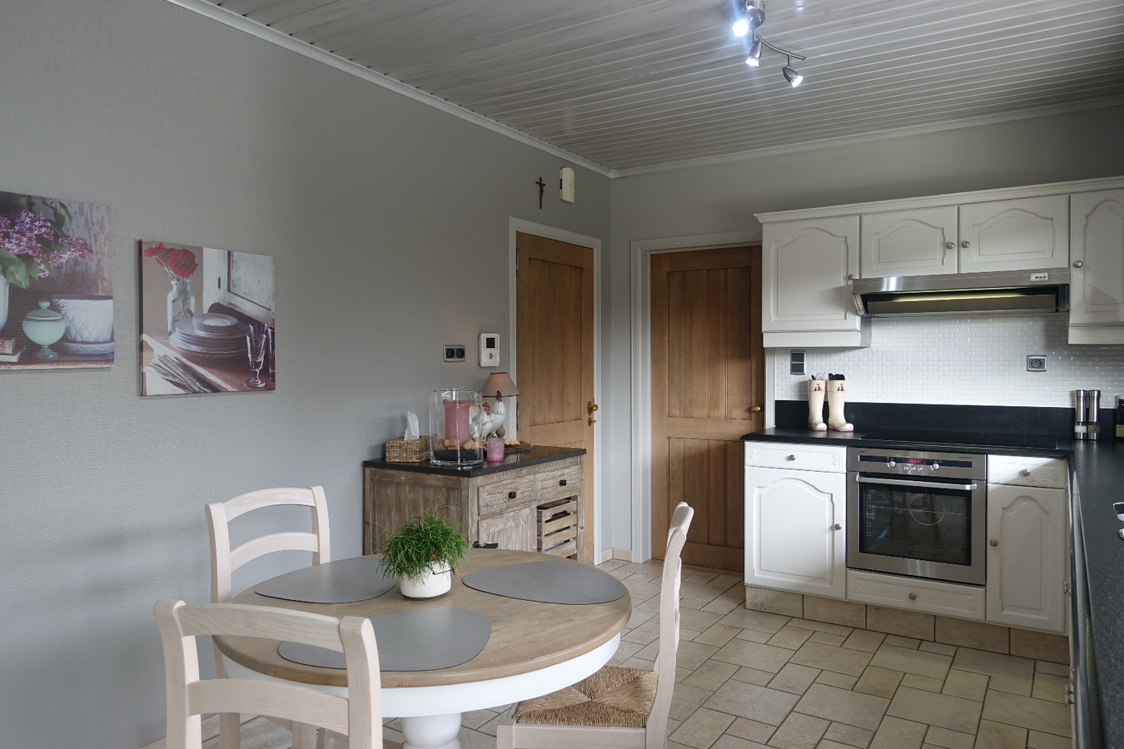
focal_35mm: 24
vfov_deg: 53.1
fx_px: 749
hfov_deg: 73.7
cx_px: 562
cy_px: 374
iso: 125
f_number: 2.8
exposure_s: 1/50
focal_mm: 8.8
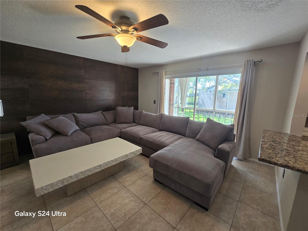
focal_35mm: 13
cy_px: 116
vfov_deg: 89.9
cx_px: 154
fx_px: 116
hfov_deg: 106.2
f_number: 2.2
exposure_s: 1/60
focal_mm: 2.2
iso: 125
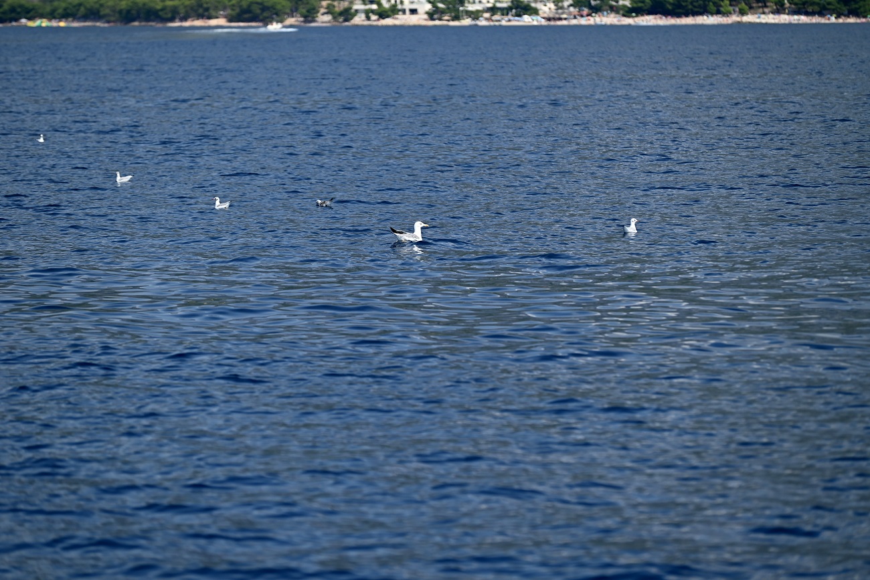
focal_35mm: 195
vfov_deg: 7.0
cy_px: 290
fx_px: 4713
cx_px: 435
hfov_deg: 10.5
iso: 180
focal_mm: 195
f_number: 5.6
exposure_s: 1/1000
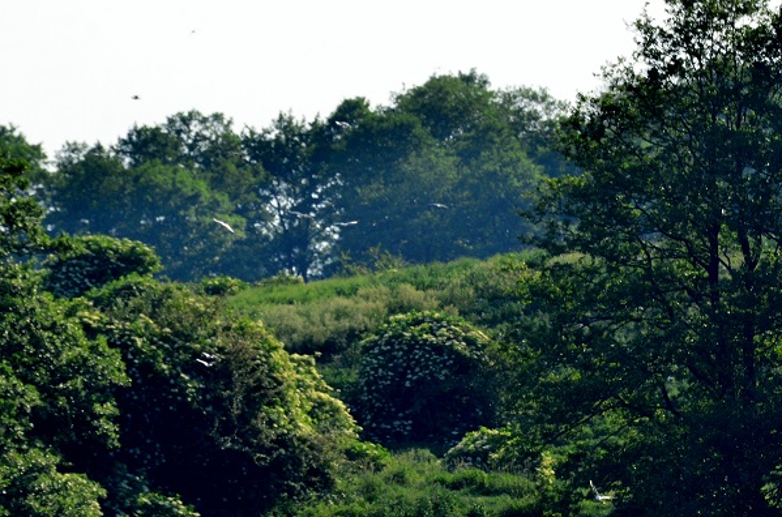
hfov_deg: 2.8
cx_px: 599
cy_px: 313
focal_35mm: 751
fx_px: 16270
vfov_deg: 1.8
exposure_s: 1/500
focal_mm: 300
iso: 400
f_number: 10
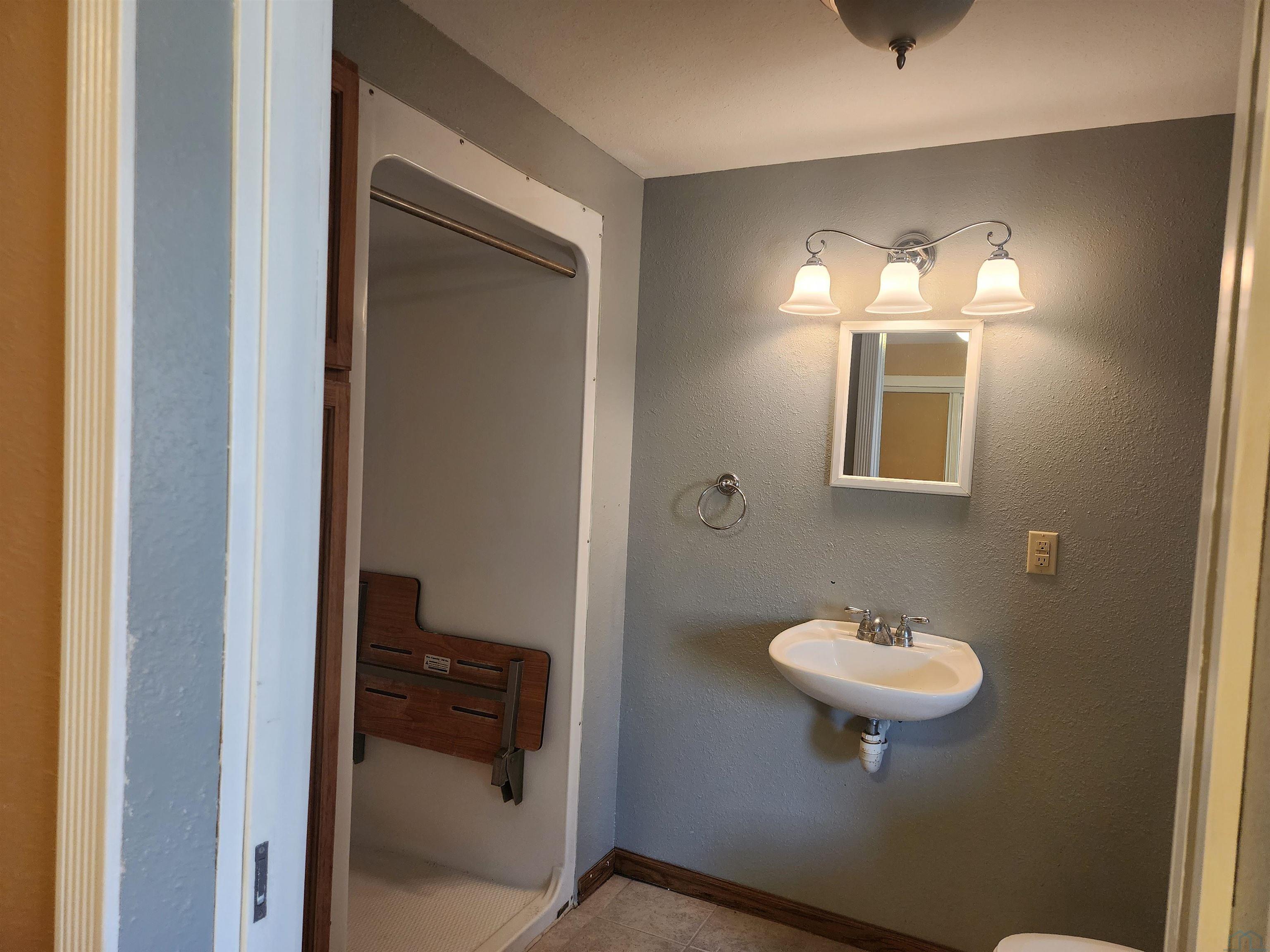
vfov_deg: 58.9
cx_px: 635
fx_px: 844
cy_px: 476
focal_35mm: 23
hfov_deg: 73.9
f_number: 1.8
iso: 320
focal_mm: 6.4
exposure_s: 1/120
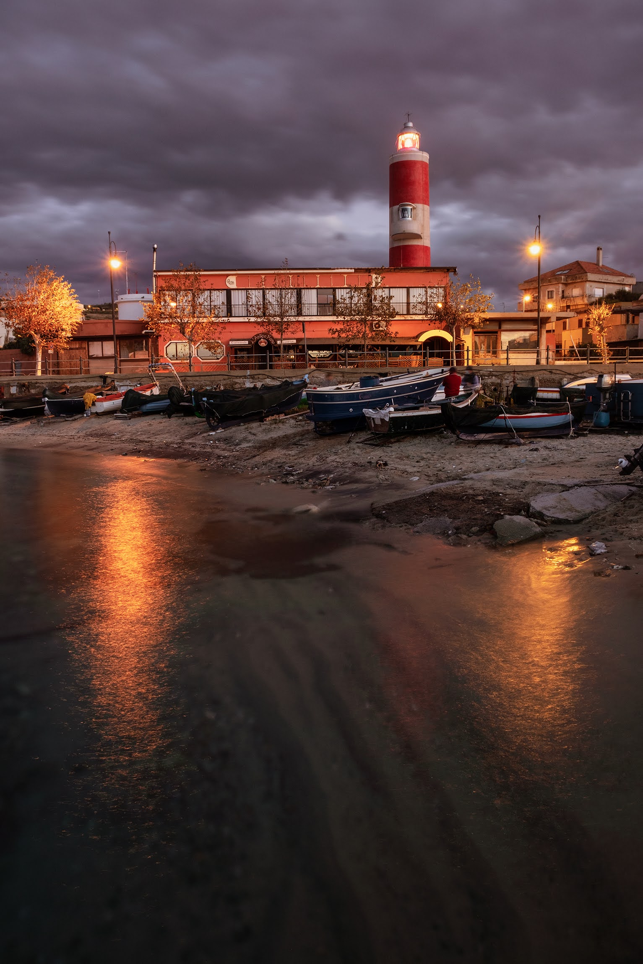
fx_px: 723
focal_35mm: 27
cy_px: 482
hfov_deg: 47.9
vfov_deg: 67.4
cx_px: 322
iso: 160
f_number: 11
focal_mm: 18
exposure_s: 10
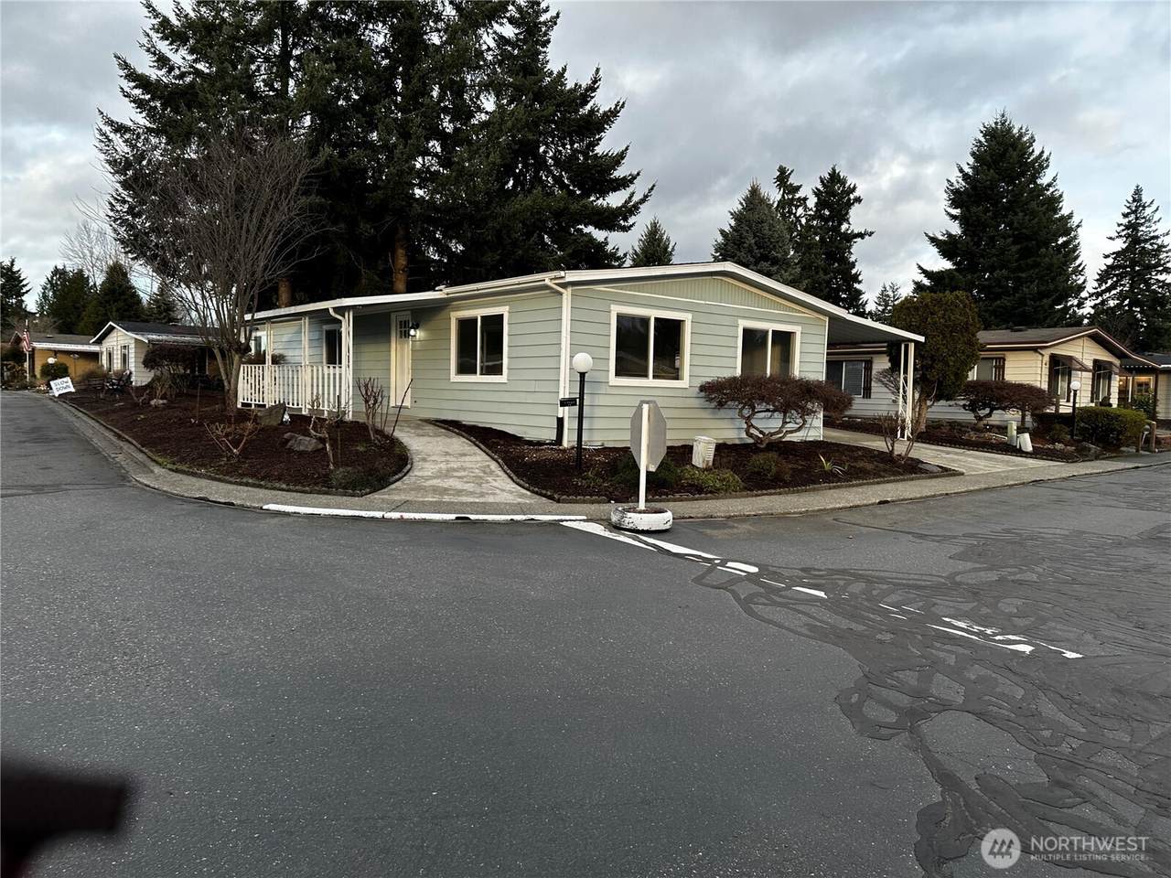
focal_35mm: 24
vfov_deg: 56.8
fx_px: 812
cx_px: 586
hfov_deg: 71.6
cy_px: 439
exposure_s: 1/292
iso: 80
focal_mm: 6.86
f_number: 1.78
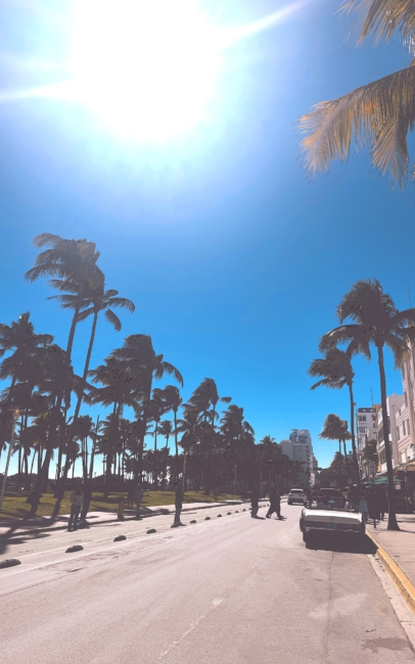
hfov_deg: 47.4
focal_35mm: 26
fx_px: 471
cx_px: 241
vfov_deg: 70.4
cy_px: 333
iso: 64
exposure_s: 1/15152
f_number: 1.78
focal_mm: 6.76
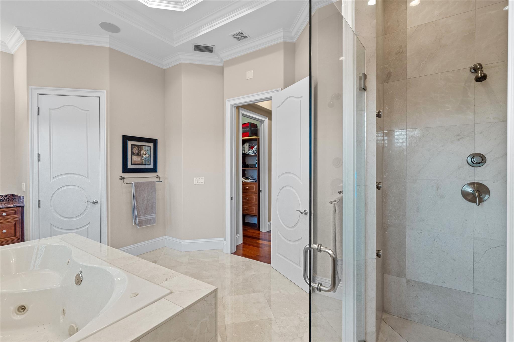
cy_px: 171
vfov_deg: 73.7
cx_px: 257
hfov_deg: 96.7
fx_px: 228
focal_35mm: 16
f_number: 7.1
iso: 200
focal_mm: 16
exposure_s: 1/5
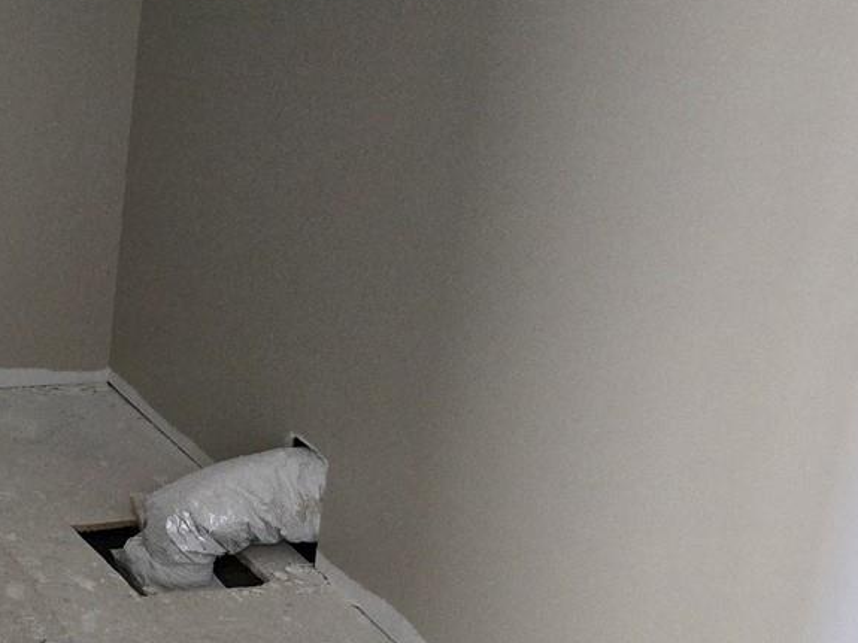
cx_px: -181
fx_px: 1586
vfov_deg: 22.9
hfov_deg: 26.7
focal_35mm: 64
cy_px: 300
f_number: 1.8
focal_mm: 5.4
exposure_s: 1/60
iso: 1600
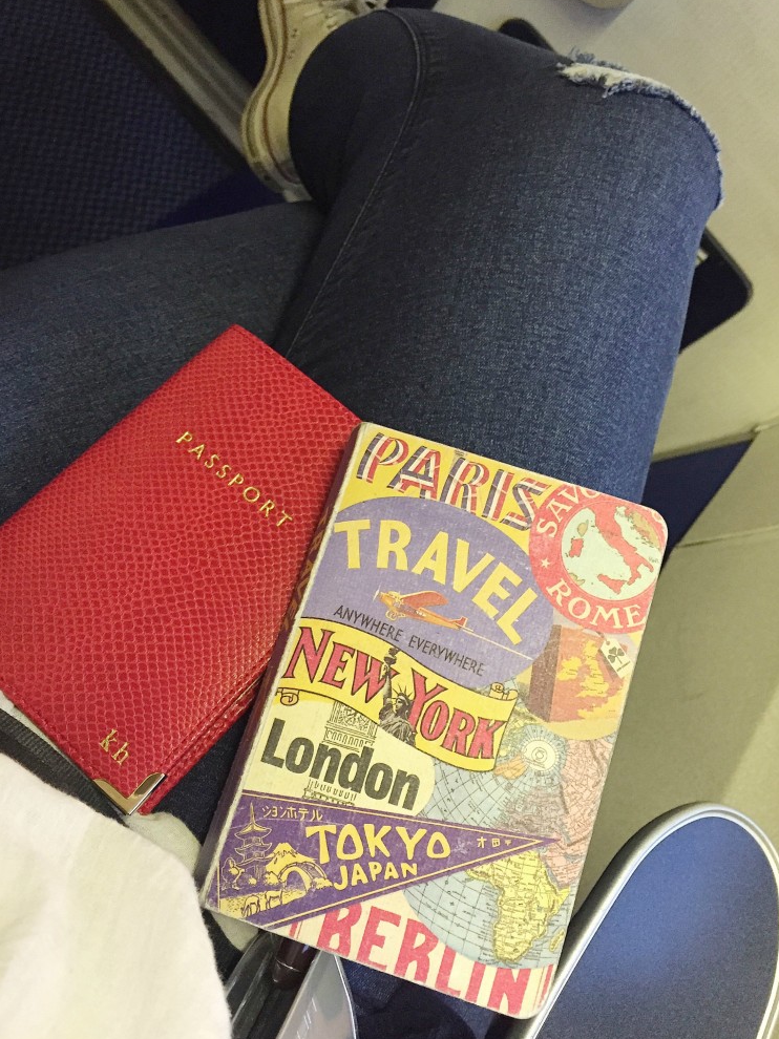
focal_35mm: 30
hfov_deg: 46.8
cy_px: 524
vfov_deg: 60.0
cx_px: 385
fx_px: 901
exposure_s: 1/30
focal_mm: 4.15
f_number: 2.2
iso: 250
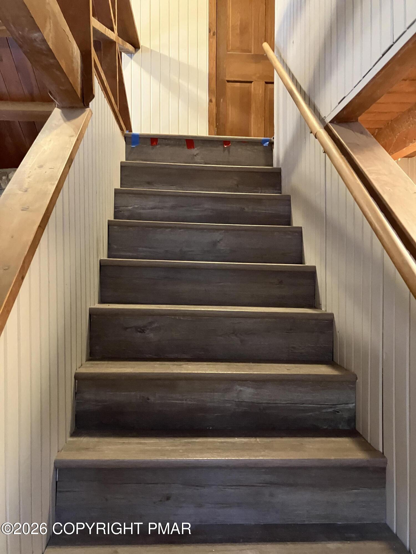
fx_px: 449
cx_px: 208
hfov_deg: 49.7
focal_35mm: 28
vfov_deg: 63.4
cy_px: 277
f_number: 1.8
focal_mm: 3.99
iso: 500
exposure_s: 1/30
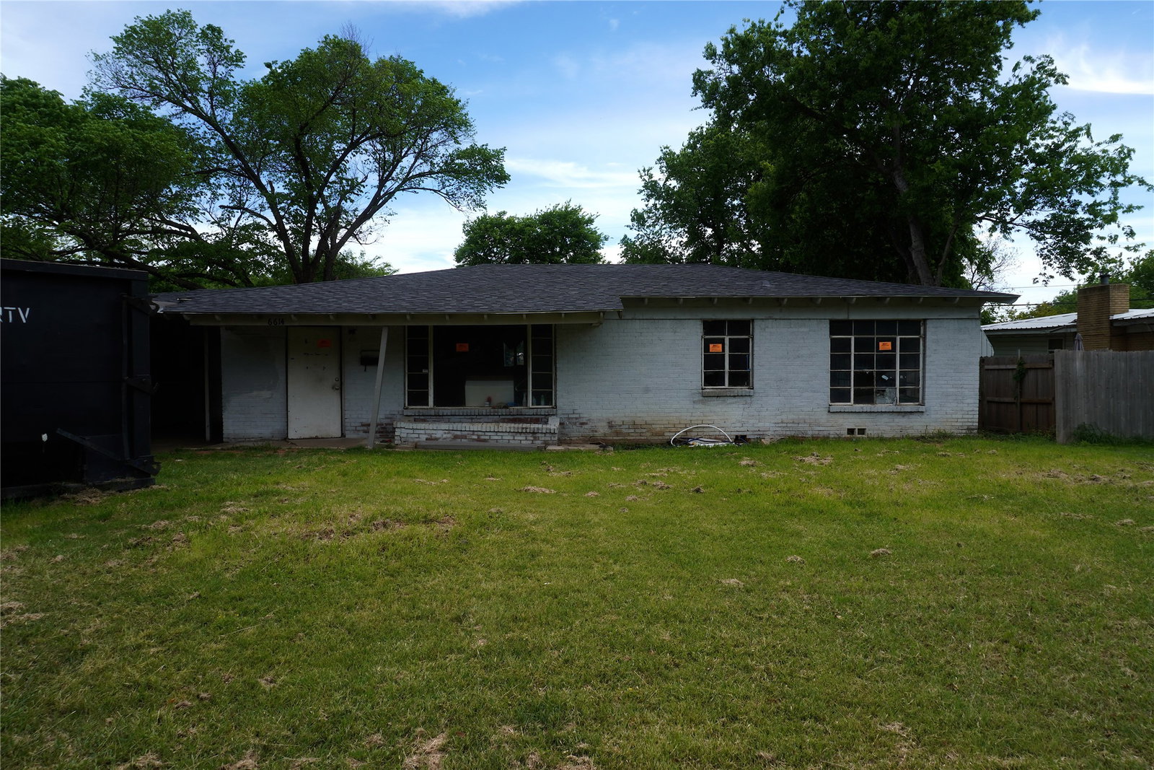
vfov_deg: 53.1
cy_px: 385
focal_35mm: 24
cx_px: 577
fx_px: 769
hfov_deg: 73.7
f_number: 22
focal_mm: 16
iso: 100
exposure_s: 1/30
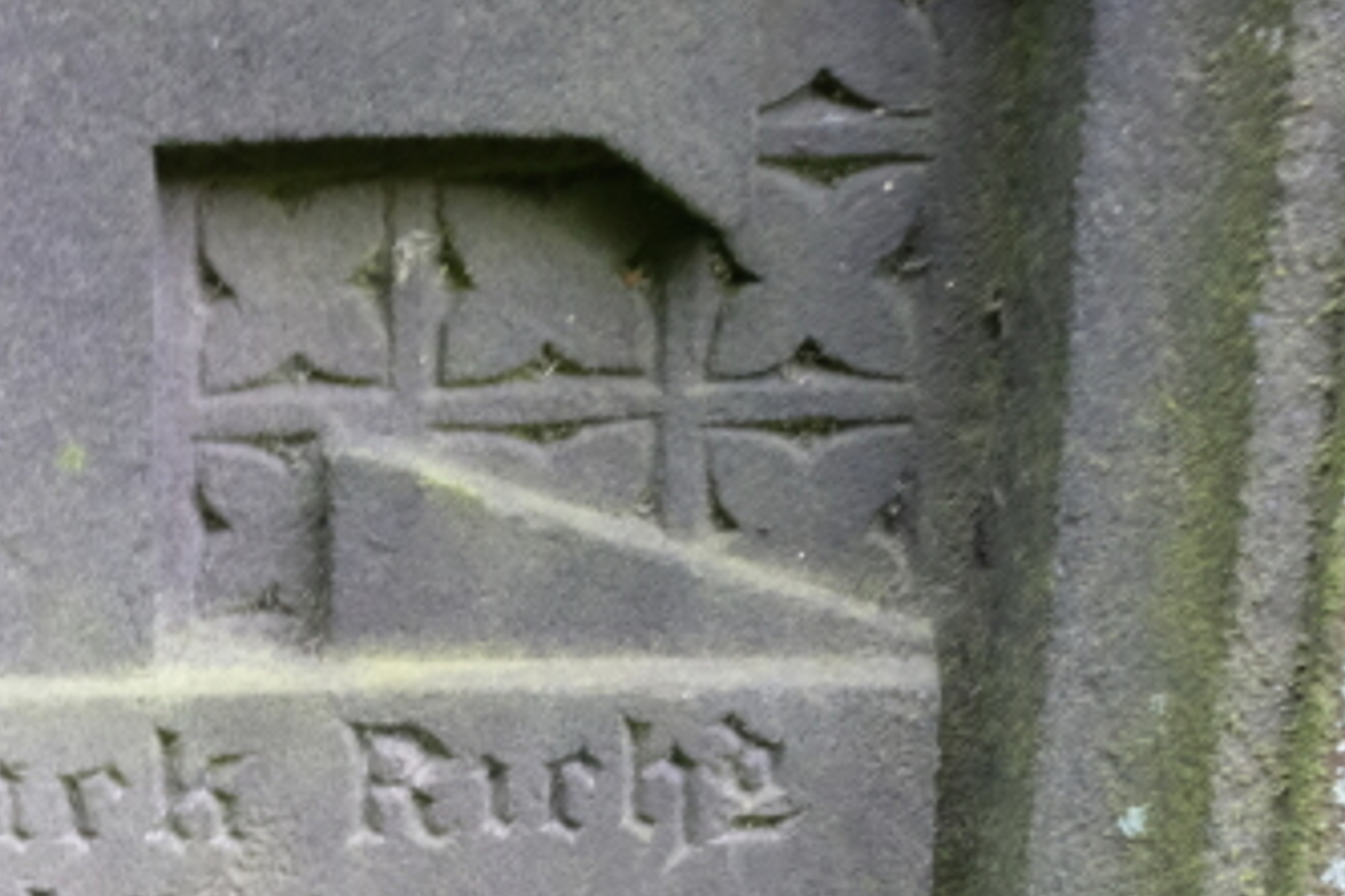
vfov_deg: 16.2
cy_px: 583
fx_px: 3138
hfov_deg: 23.1
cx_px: -44
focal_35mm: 84
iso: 3200
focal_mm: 23
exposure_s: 1/20
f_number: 16
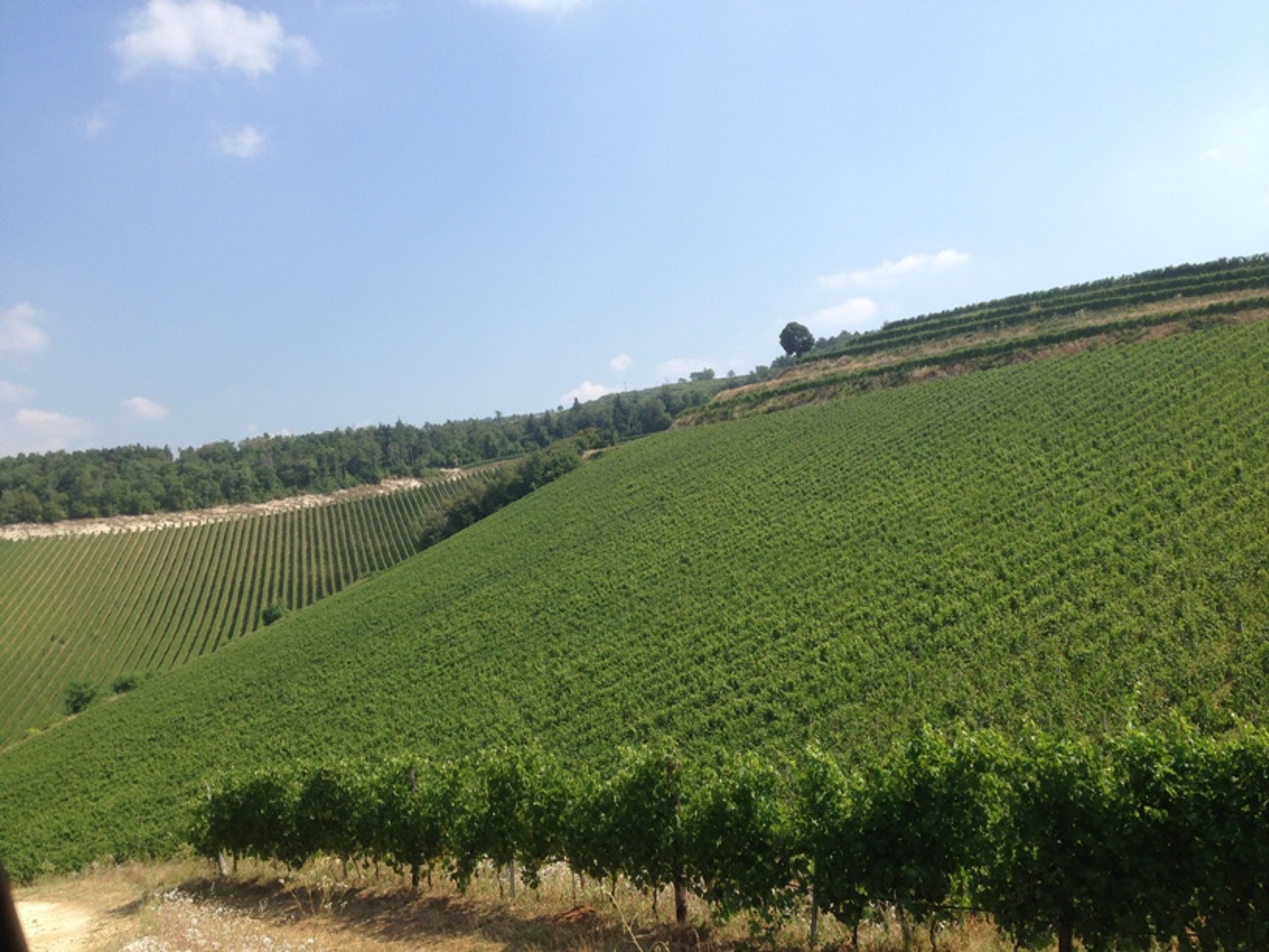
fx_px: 1210
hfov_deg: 55.4
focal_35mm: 33
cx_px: 634
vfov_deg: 42.9
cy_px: 476
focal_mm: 4.12
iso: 50
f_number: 2.4
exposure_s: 1/1232
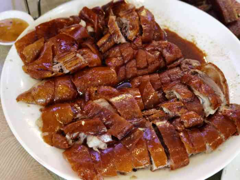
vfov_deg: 27.0
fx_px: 374
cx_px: 120
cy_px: 90
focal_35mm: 54
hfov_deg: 35.5
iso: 125
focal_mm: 6.71
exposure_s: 1/100
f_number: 4
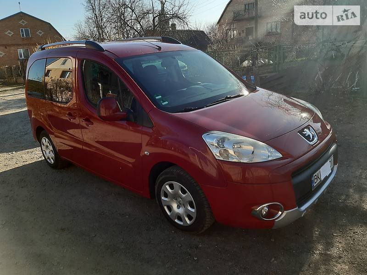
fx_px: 276
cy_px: 138
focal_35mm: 26
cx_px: 184
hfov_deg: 67.3
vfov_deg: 53.1
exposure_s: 1/494
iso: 40
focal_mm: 3.9
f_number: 1.7
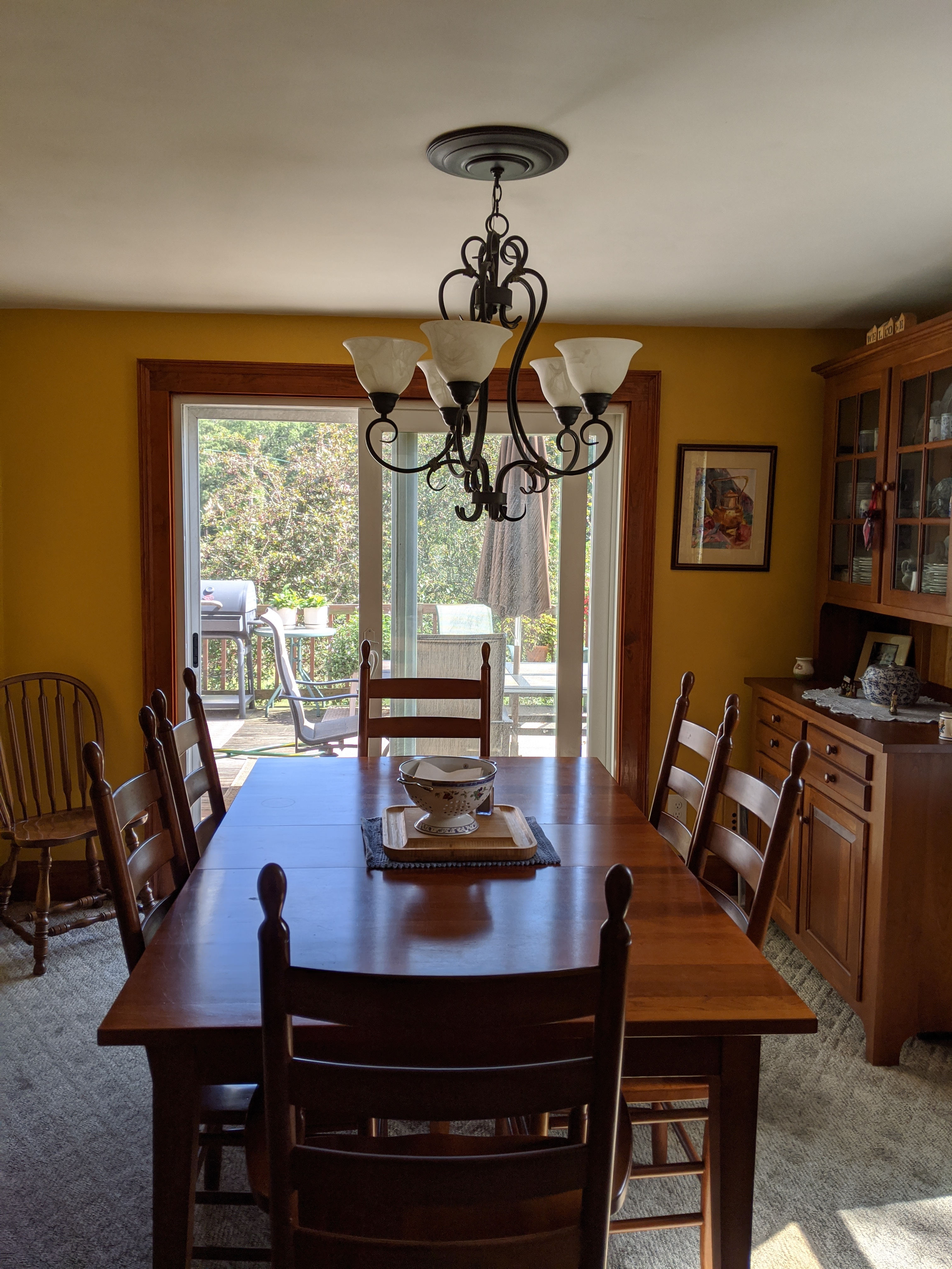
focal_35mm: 27
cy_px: 634
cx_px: 476
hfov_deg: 51.4
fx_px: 990
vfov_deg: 65.3
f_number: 1.8
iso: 54
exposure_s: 1/331
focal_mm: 4.44
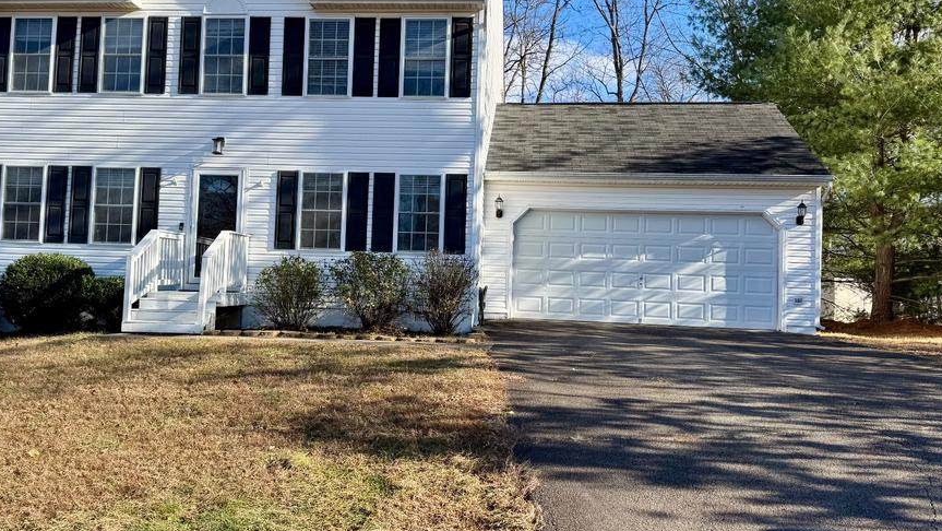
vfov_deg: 37.8
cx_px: 430
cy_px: 237
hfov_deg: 62.5
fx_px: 775
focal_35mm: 31
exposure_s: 1/2174
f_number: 1.78
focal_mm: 6.76
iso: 80
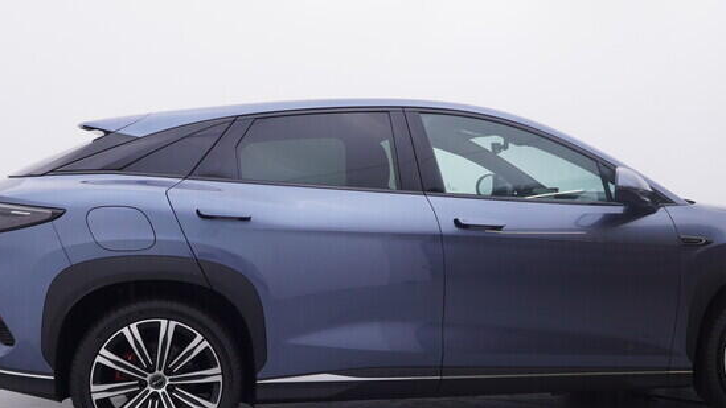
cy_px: 283
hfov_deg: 46.4
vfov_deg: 26.9
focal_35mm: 44
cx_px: 369
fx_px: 847
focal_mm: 15
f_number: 5
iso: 200
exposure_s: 1/80
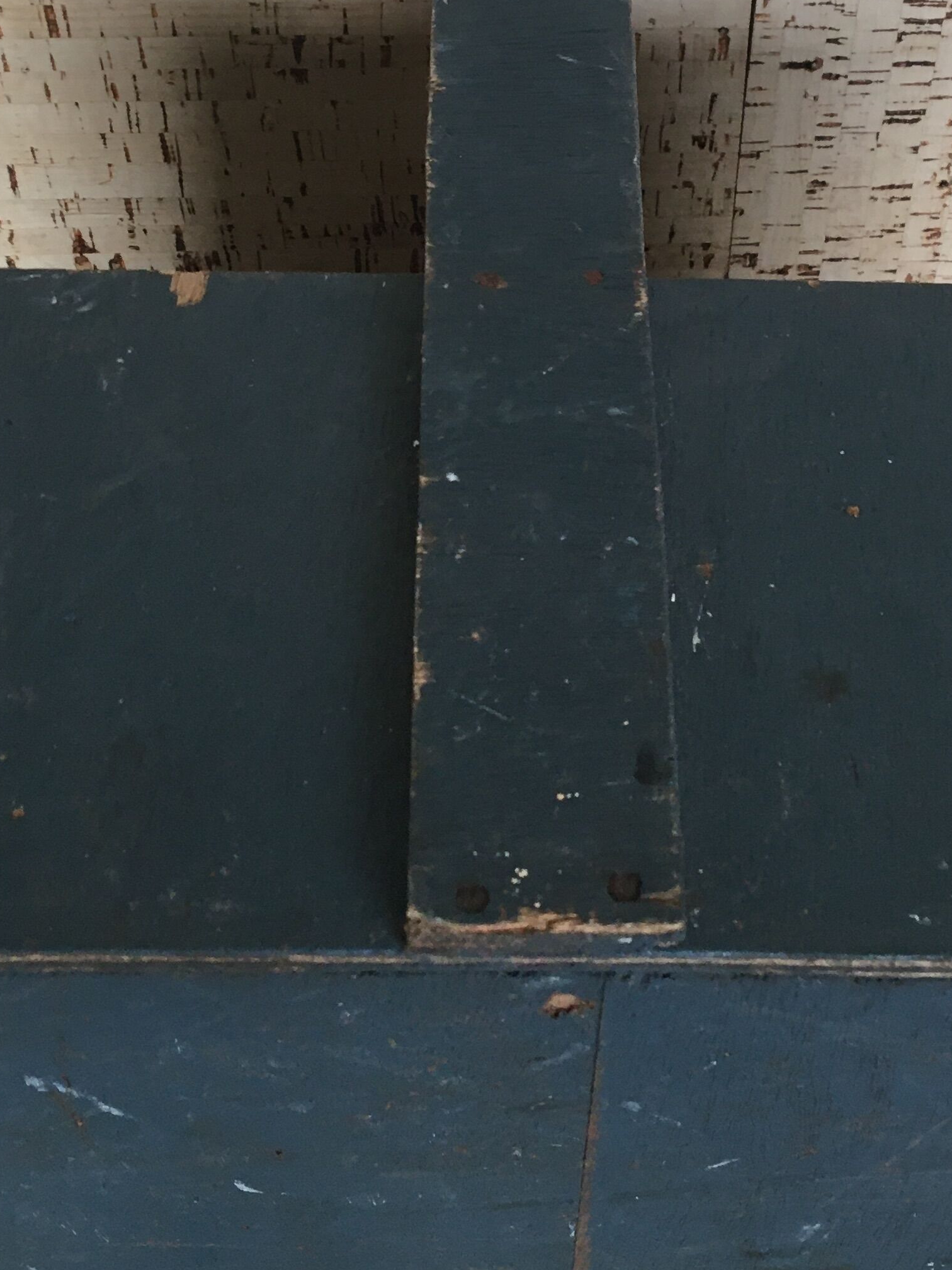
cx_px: 513
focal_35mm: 58
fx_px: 2127
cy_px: 355
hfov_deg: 25.2
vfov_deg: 32.7
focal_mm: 4.15
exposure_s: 1/33
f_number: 2.2
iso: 125
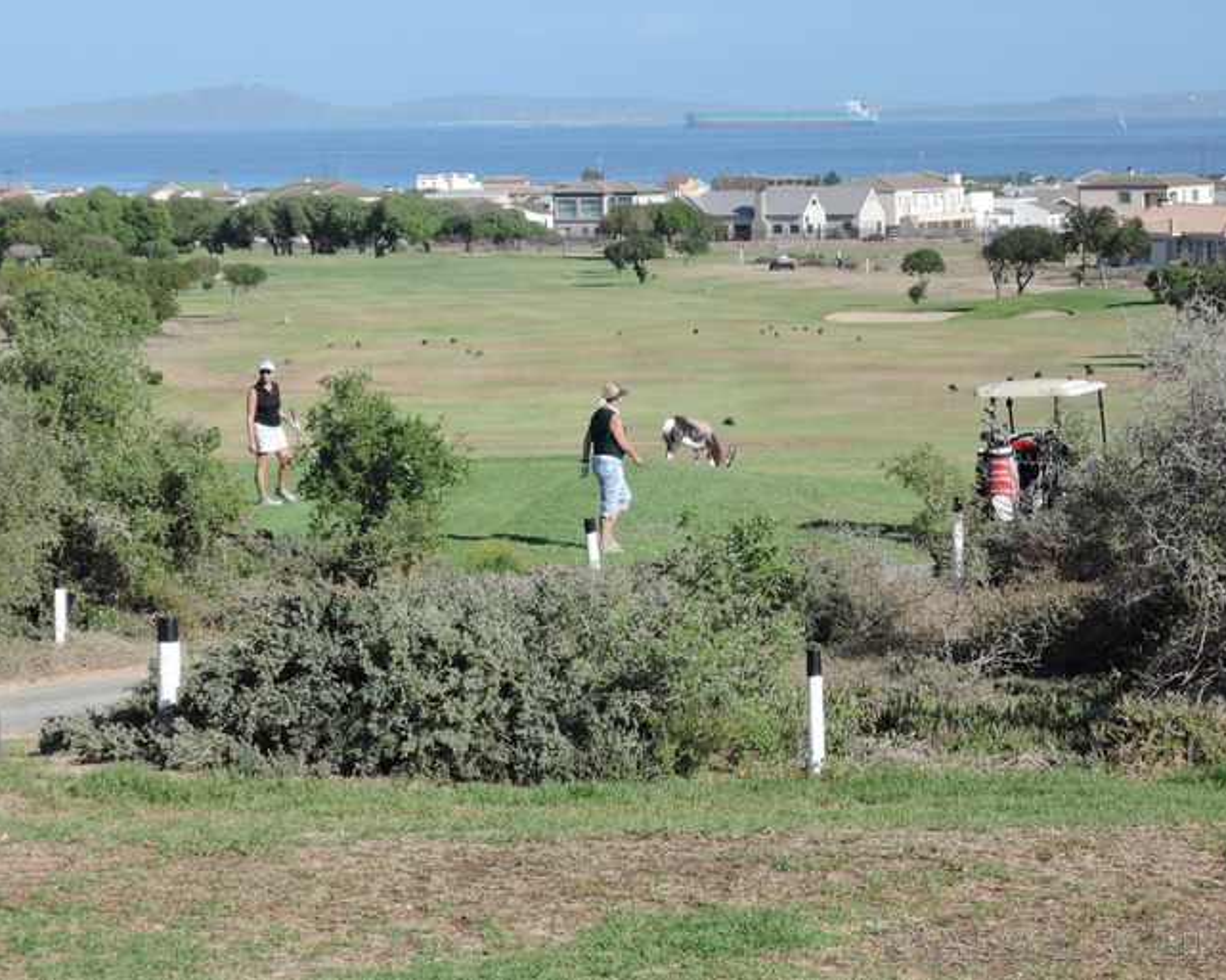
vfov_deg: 12.0
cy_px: 485
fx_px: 4642
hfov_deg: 15.0
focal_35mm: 128
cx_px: 664
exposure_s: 1/250
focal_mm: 25.5
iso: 80
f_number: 5.6
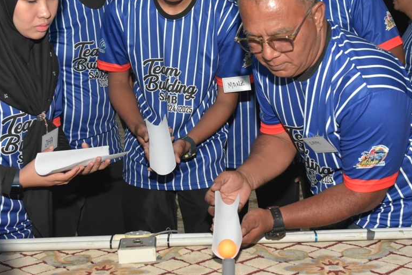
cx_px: 217
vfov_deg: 21.2
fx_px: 732
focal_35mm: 64
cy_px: 125
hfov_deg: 31.4
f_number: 5
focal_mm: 32
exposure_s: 1/200
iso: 2000
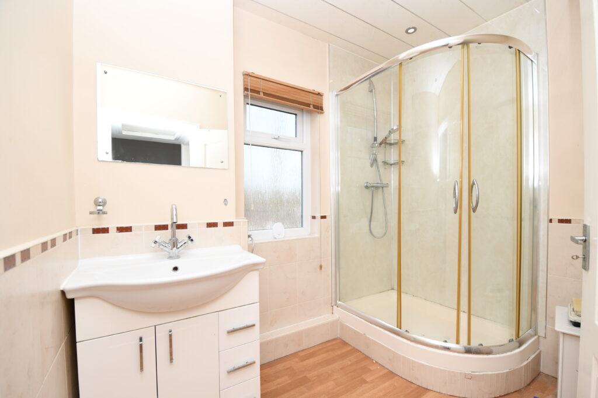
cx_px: 299
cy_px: 199
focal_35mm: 15
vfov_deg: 77.3
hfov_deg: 100.4
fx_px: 249
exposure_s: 1/100
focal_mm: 10
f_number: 5
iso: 100
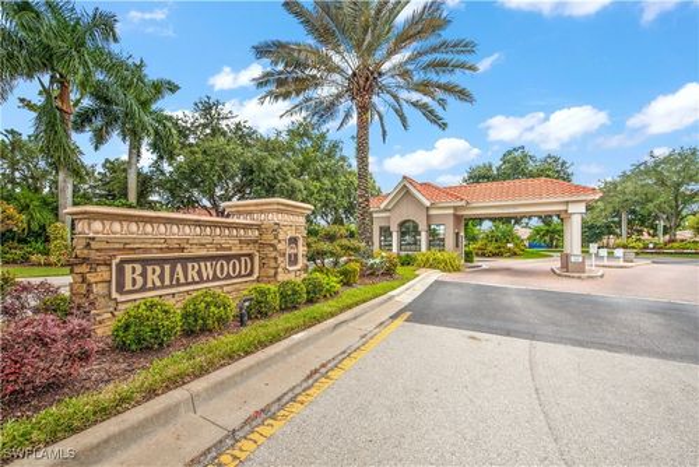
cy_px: 234
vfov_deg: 81.3
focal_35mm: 14
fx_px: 272
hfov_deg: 104.2
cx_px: 350
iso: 250
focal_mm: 14
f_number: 13
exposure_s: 1/125
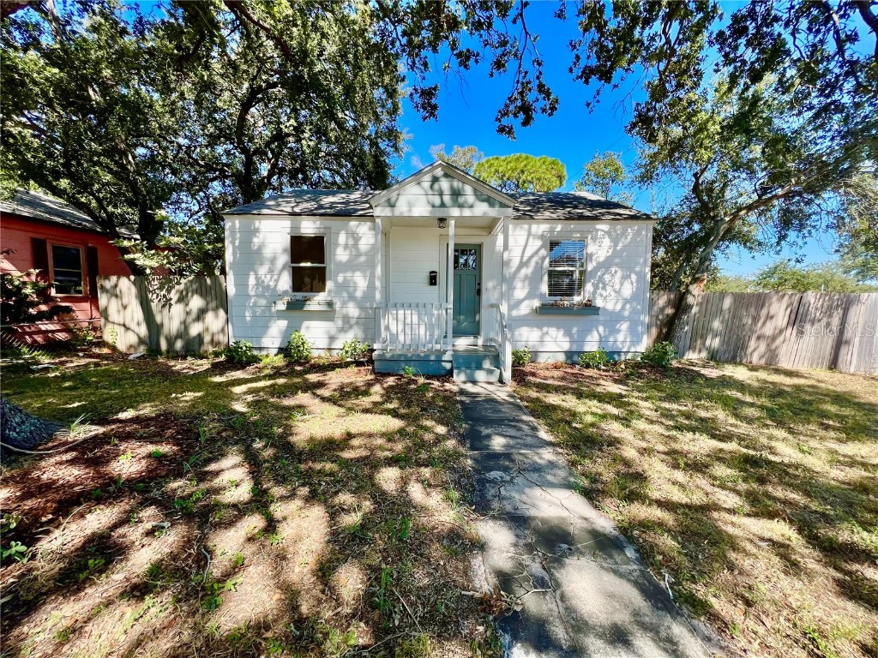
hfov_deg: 106.2
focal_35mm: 13
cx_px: 439
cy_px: 329
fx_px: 330
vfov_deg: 89.9
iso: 32
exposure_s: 1/649
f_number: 1.8
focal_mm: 1.57
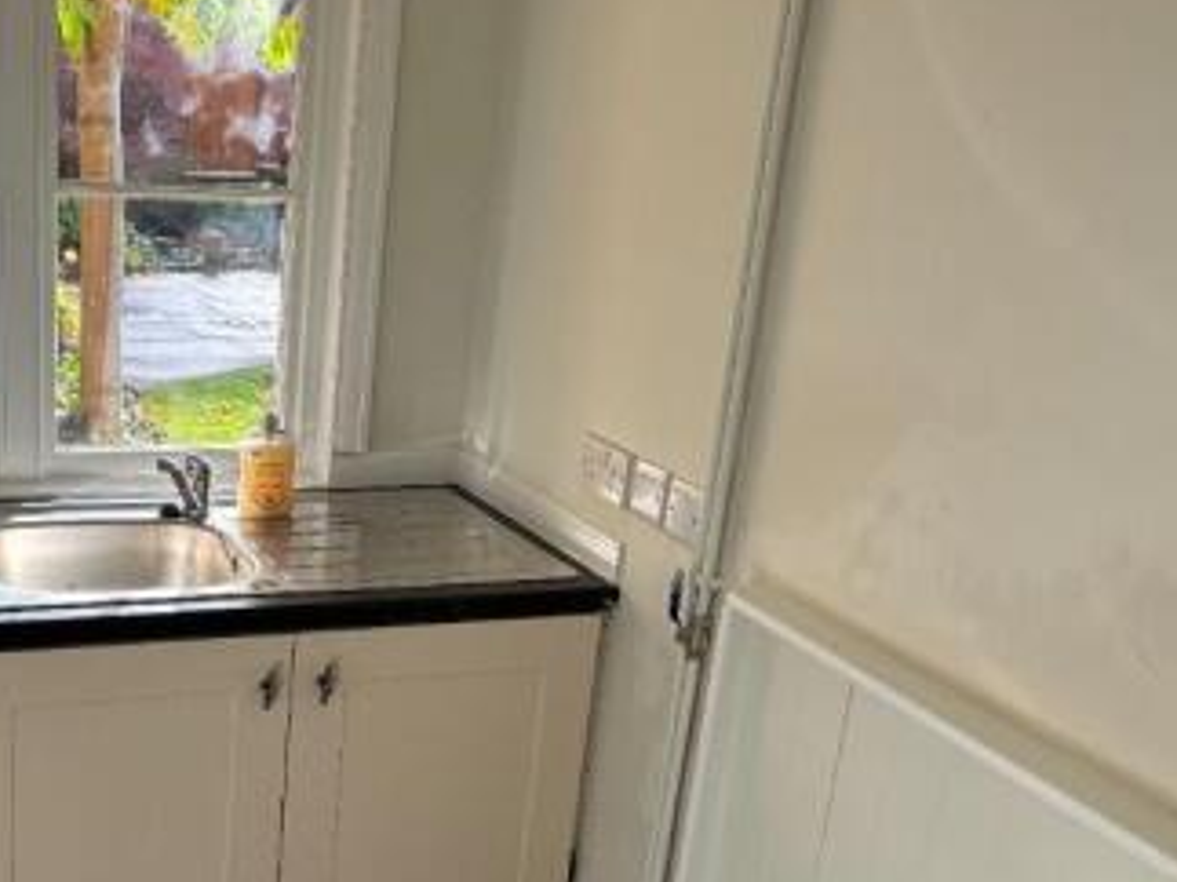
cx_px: 210
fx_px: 1597
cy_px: 578
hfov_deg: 38.7
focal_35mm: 47
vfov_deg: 30.7
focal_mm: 5.96
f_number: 1.6
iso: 40
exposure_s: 1/210
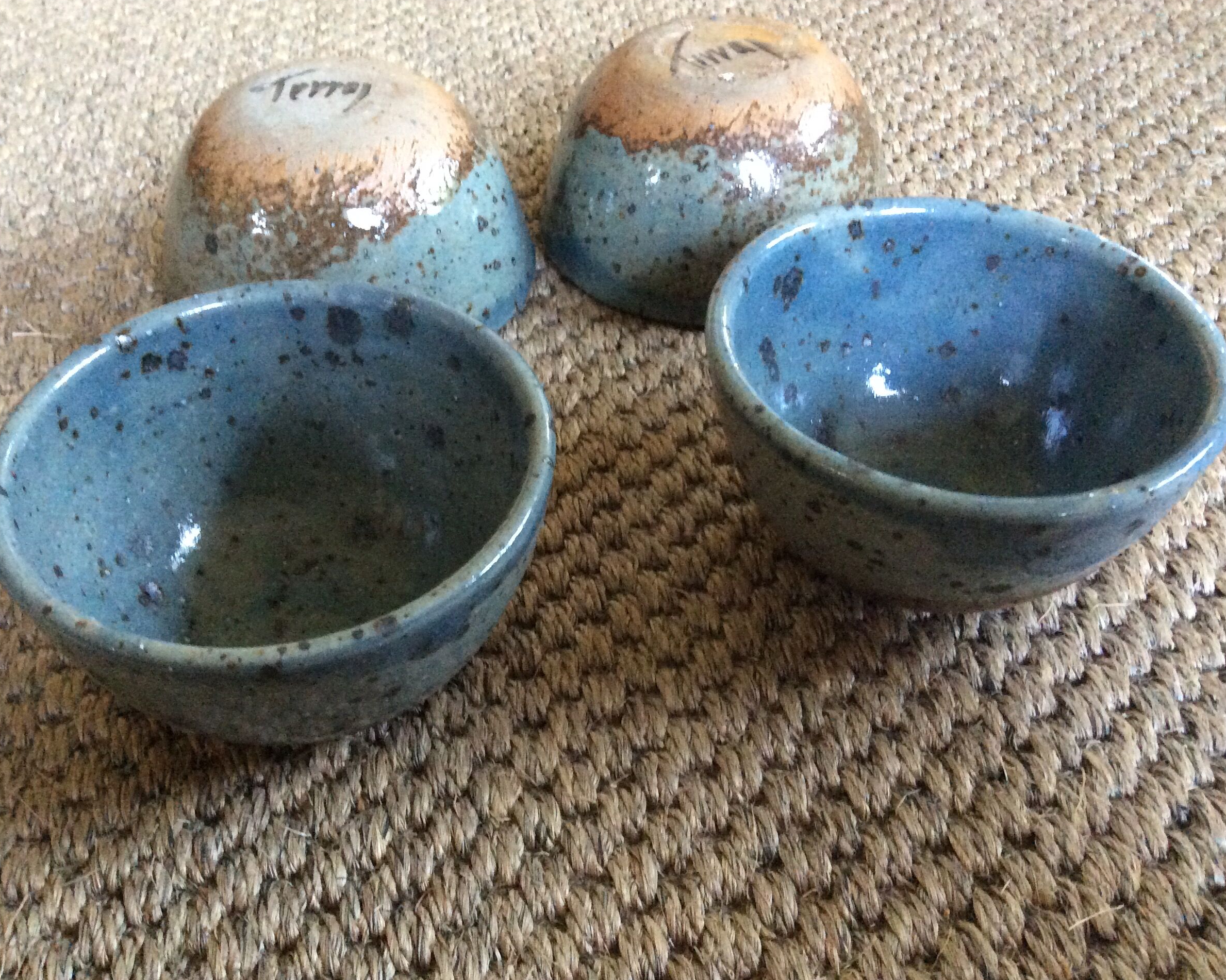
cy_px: 492
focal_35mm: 34
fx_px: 1234
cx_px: 578
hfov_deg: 52.8
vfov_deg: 43.4
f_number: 2.4
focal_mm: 3.3
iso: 400
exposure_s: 1/17
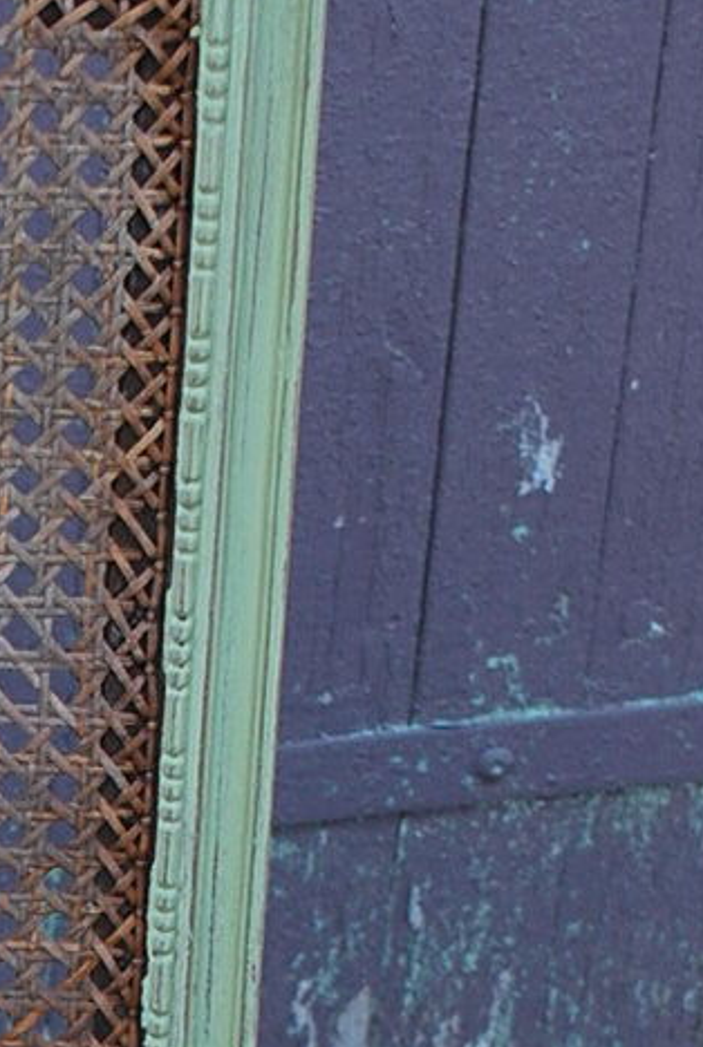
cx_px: -542
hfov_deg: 7.2
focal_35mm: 186
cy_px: 1606
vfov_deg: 10.6
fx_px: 5424
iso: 200
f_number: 5
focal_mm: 30
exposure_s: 1/100
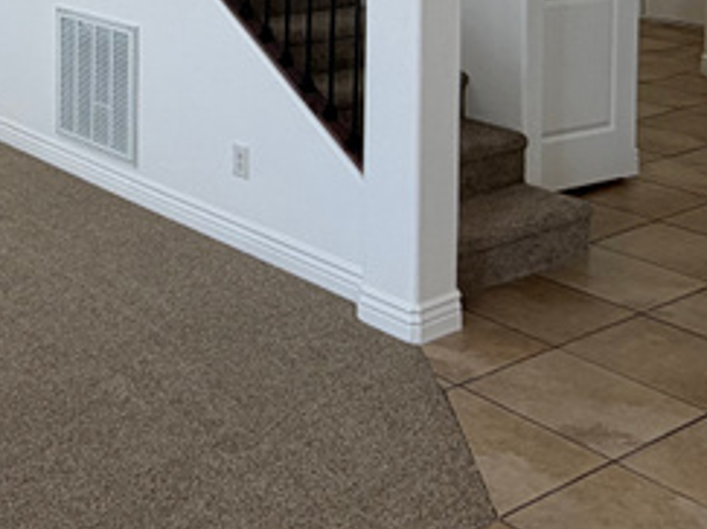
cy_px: -142
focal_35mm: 59
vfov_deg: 22.4
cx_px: 6
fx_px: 1204
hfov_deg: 30.5
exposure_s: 1/120
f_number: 2.2
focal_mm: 2.22
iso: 32
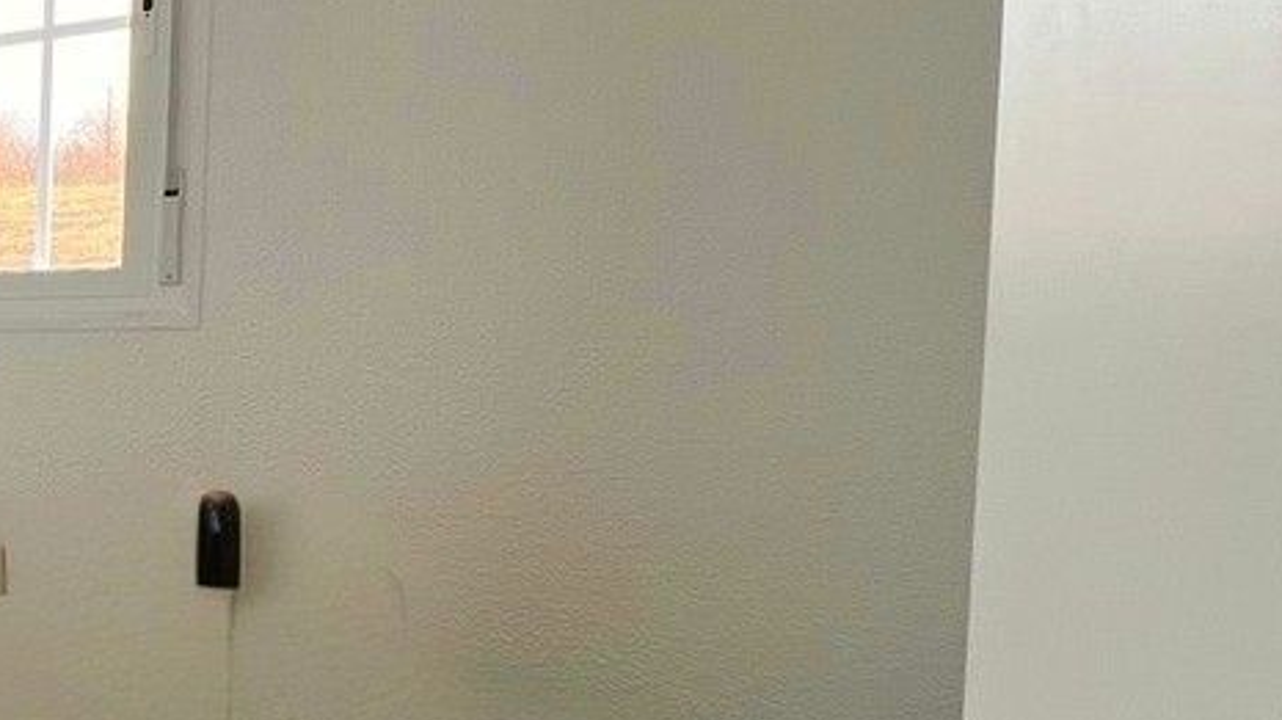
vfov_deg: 30.3
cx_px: -471
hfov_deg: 33.3
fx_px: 1325
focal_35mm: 39
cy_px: 430
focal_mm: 1.57
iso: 32
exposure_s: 1/125
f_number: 1.8
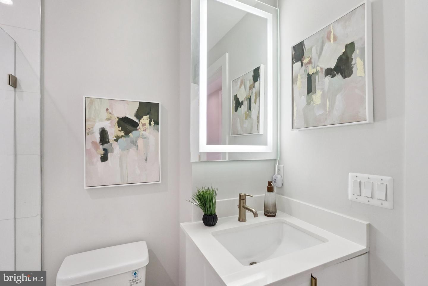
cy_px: 143
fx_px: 196
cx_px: 214
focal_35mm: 16
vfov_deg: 72.1
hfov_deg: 95.0
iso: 2000
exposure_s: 1/125
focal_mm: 16.5
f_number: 6.3
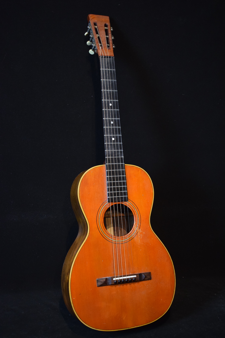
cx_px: 112
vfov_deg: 43.6
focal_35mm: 45
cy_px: 169
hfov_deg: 29.9
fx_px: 422
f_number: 4.2
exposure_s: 1/30
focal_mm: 30
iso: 2000
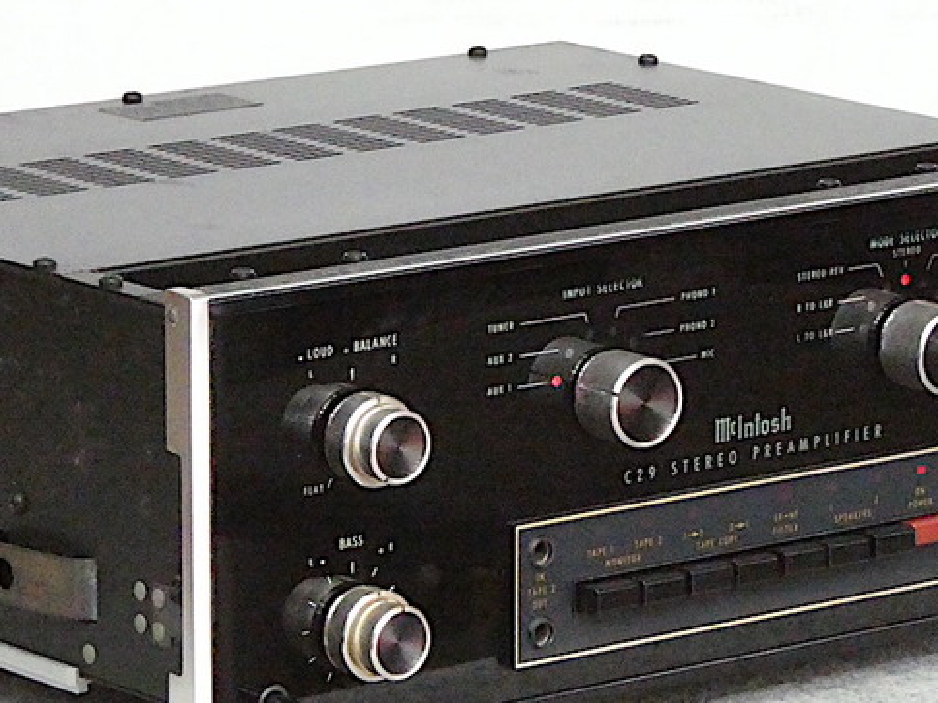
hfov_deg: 8.0
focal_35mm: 246
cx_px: 455
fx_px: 6666
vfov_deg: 6.0
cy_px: 443
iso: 3200
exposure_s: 1/80
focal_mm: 22.3
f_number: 5.2
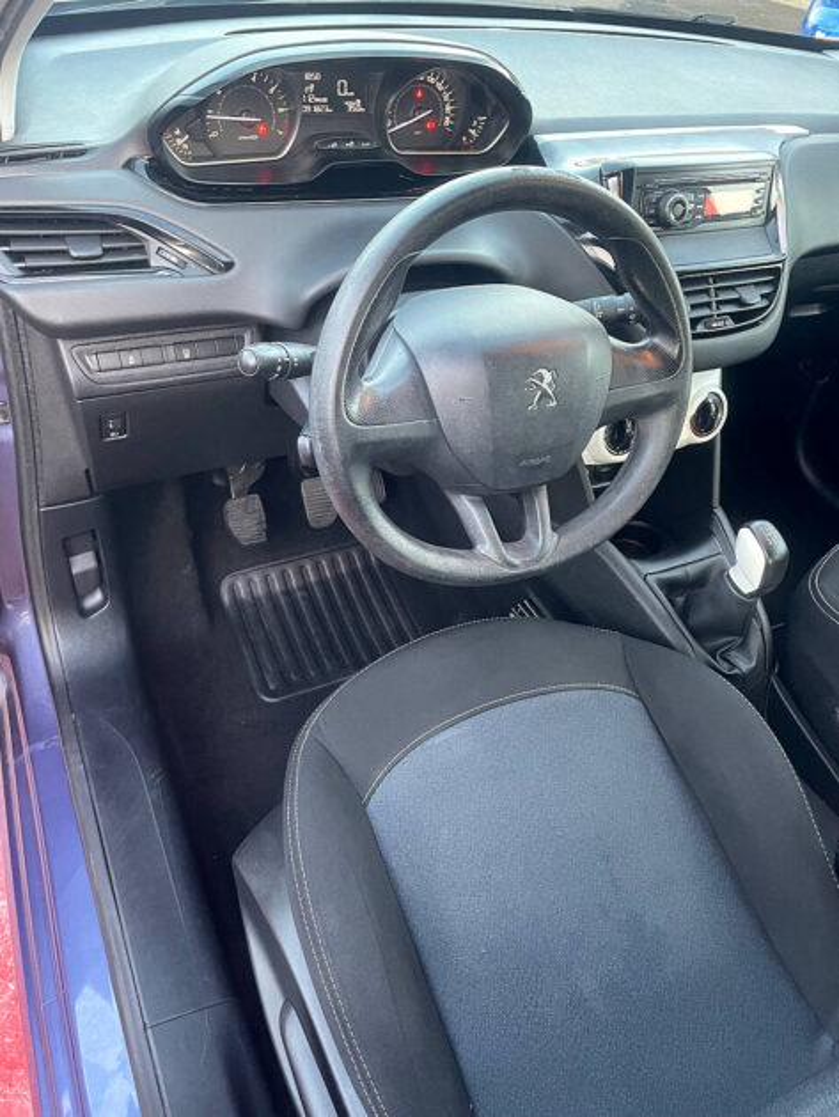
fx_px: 840
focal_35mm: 26
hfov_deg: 53.1
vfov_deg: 67.3
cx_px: 420
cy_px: 558
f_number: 1.6
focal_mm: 4.2
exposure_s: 1/60
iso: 400
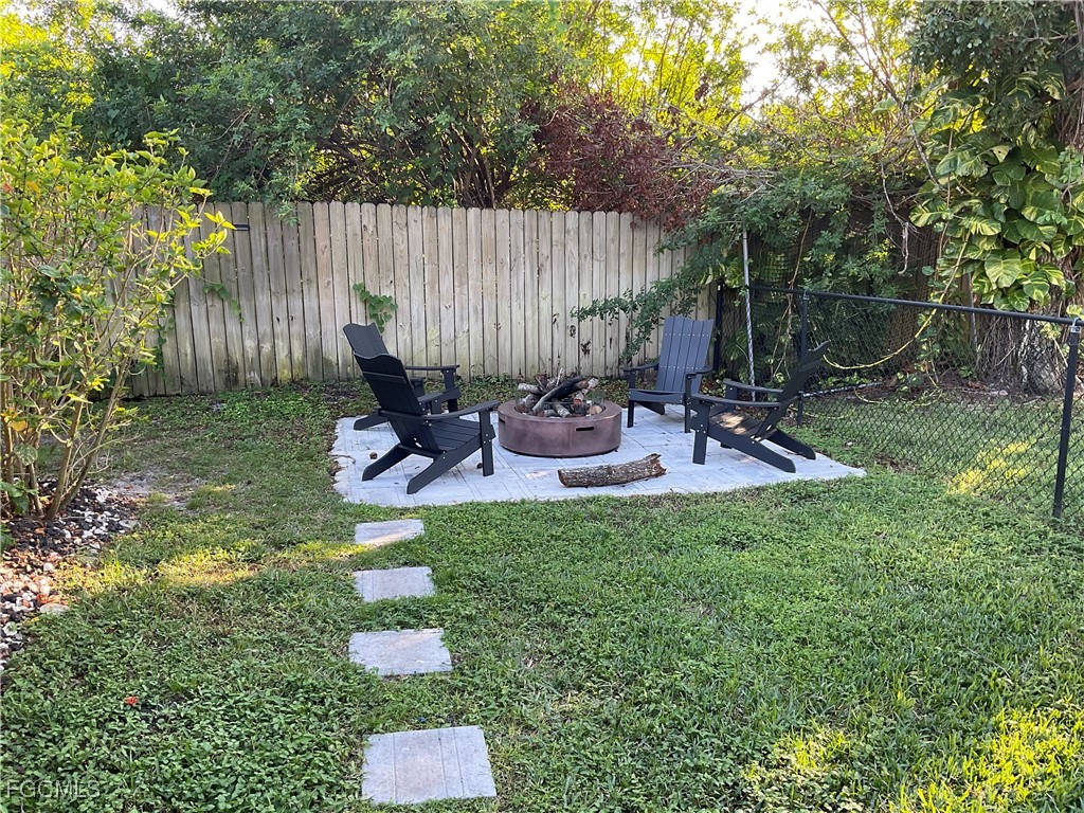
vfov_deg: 48.2
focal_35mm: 29
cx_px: 542
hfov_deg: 61.7
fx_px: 908
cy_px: 406
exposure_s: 1/122
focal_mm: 3
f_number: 1.8
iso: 40
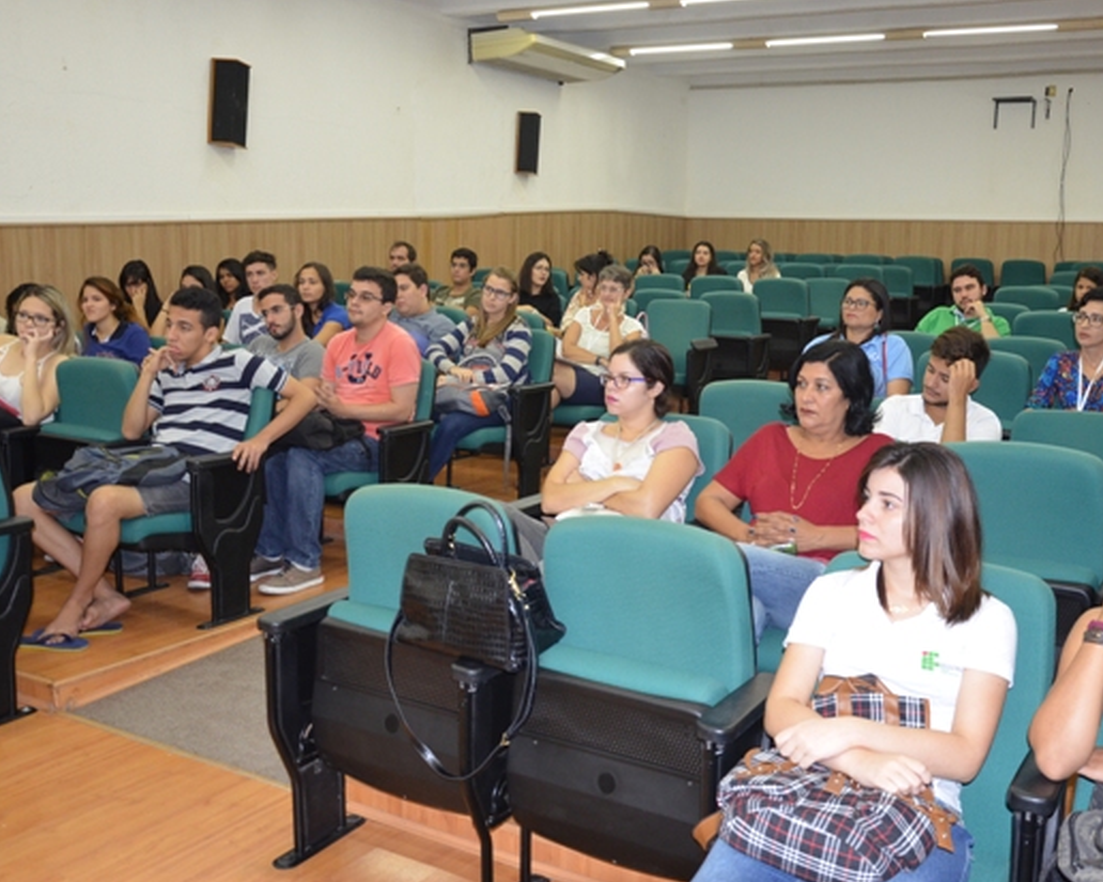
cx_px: 596
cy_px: 434
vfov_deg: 40.6
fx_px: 1194
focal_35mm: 37
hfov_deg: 49.5
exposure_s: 1/60
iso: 1250
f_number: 3.8
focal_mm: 21
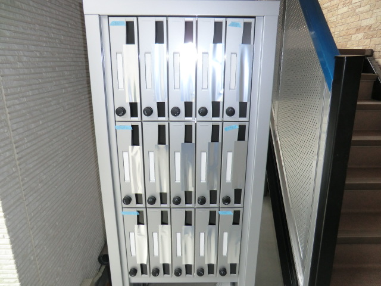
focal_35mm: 24
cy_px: 143
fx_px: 264
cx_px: 190
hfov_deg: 71.6
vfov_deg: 56.8
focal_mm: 4.3
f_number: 3.2
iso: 125
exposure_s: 1/60
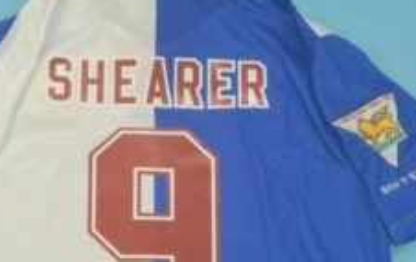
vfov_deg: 15.7
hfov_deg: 25.4
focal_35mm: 81
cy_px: 292
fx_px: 920
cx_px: 171
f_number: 3.8
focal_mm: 20
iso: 200
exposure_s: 1/160
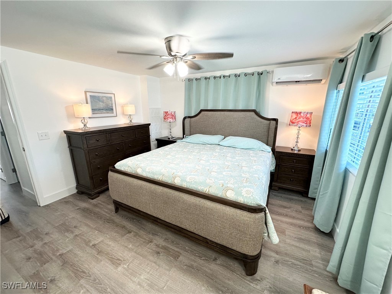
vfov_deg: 85.7
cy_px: 147
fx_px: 159
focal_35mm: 14
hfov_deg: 102.1
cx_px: 196
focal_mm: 2.22
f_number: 2.2
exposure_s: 1/120
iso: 200
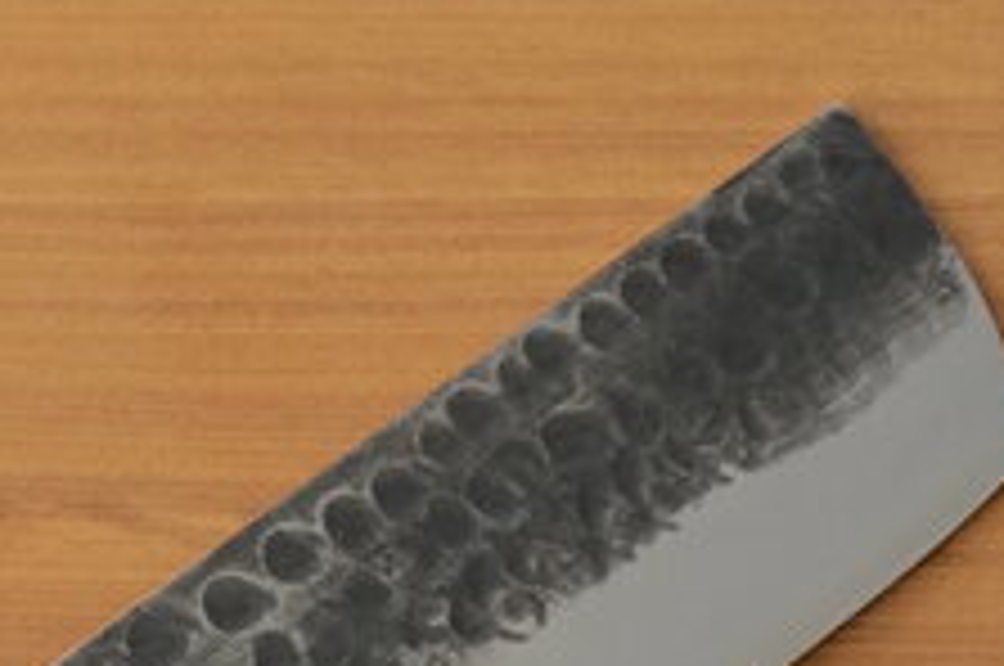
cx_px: -153
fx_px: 8327
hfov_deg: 6.9
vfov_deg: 4.6
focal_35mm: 299
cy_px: 932
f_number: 5
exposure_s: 1/250
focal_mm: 69.2
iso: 1600
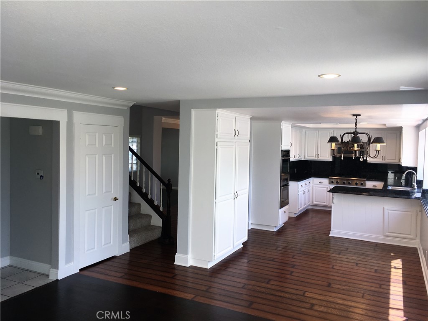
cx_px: 214
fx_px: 359
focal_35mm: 29
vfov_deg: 48.2
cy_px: 160
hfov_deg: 61.7
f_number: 2.2
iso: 25
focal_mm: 4.15
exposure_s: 1/70
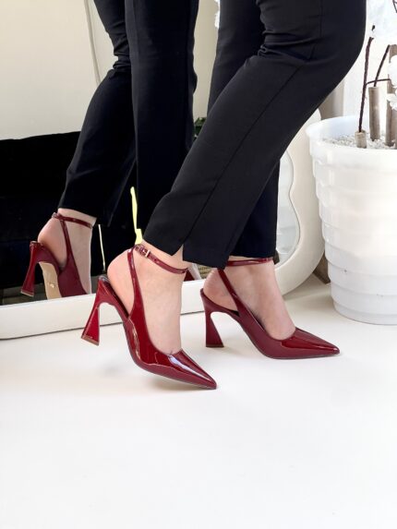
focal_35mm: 77
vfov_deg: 25.3
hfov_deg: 19.1
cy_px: 264
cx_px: 198
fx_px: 1177
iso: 40
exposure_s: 1/99
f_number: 2.8
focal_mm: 9
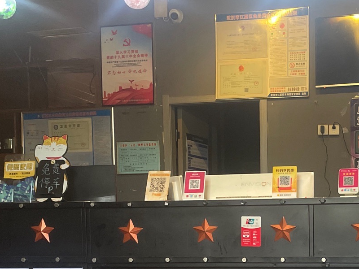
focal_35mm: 65
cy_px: 262
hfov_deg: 29.3
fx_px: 674
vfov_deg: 21.9
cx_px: 272
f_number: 1.6
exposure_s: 1/50
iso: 250
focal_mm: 4.2
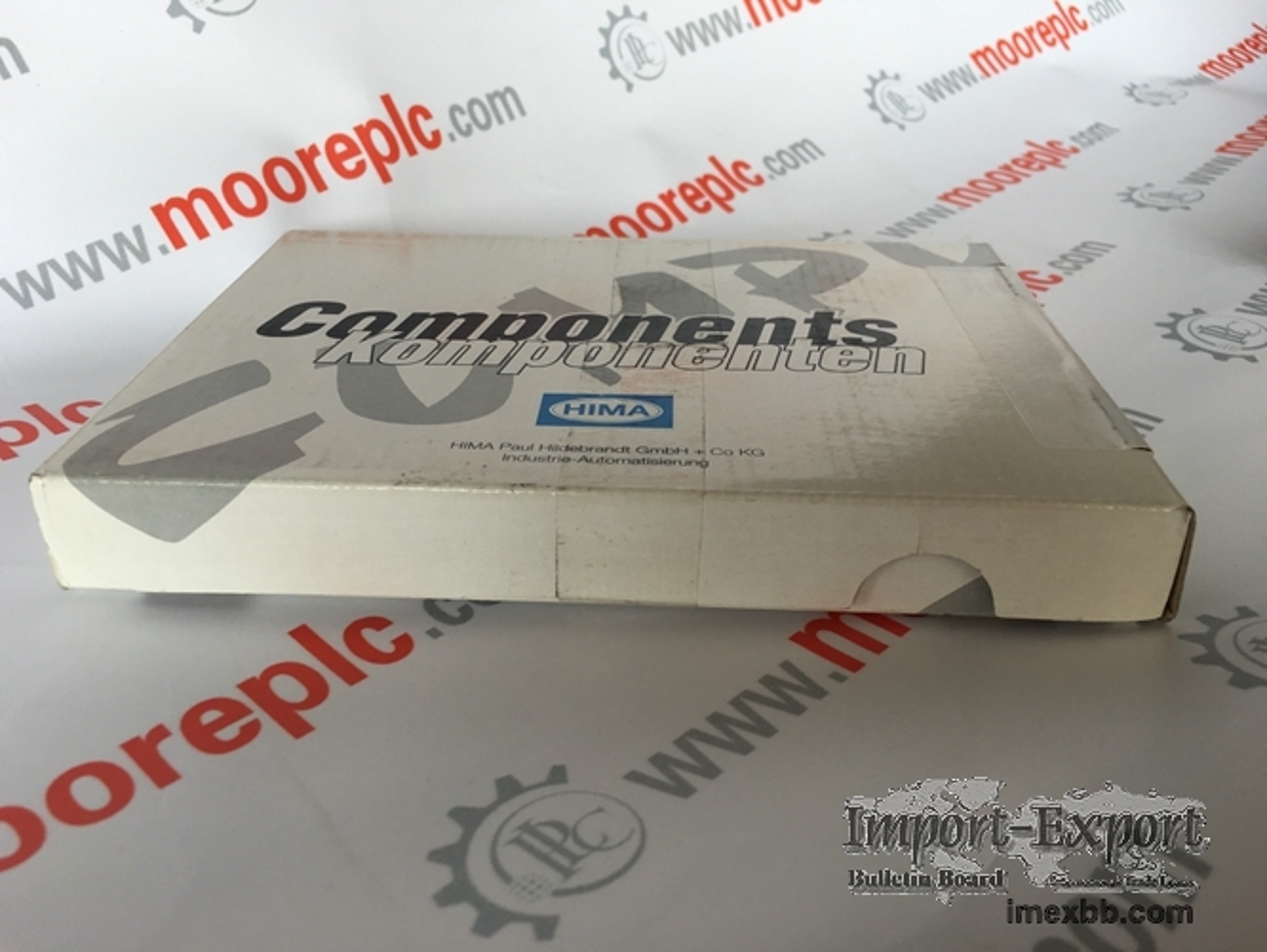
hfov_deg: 61.6
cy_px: 476
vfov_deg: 48.3
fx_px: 1062
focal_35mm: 29
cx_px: 634
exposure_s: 1/100
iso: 32
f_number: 2.2
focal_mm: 4.15
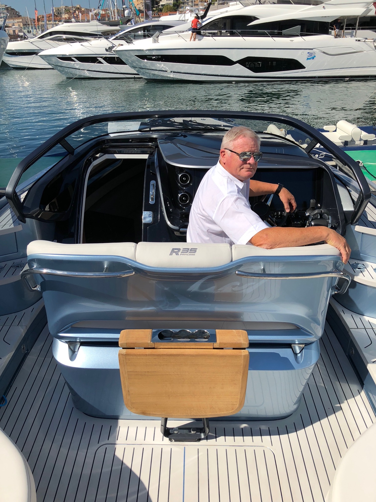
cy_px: 251
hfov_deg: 49.7
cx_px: 188
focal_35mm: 28
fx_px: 406
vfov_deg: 63.4
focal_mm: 4
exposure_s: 1/2825
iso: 20
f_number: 1.8
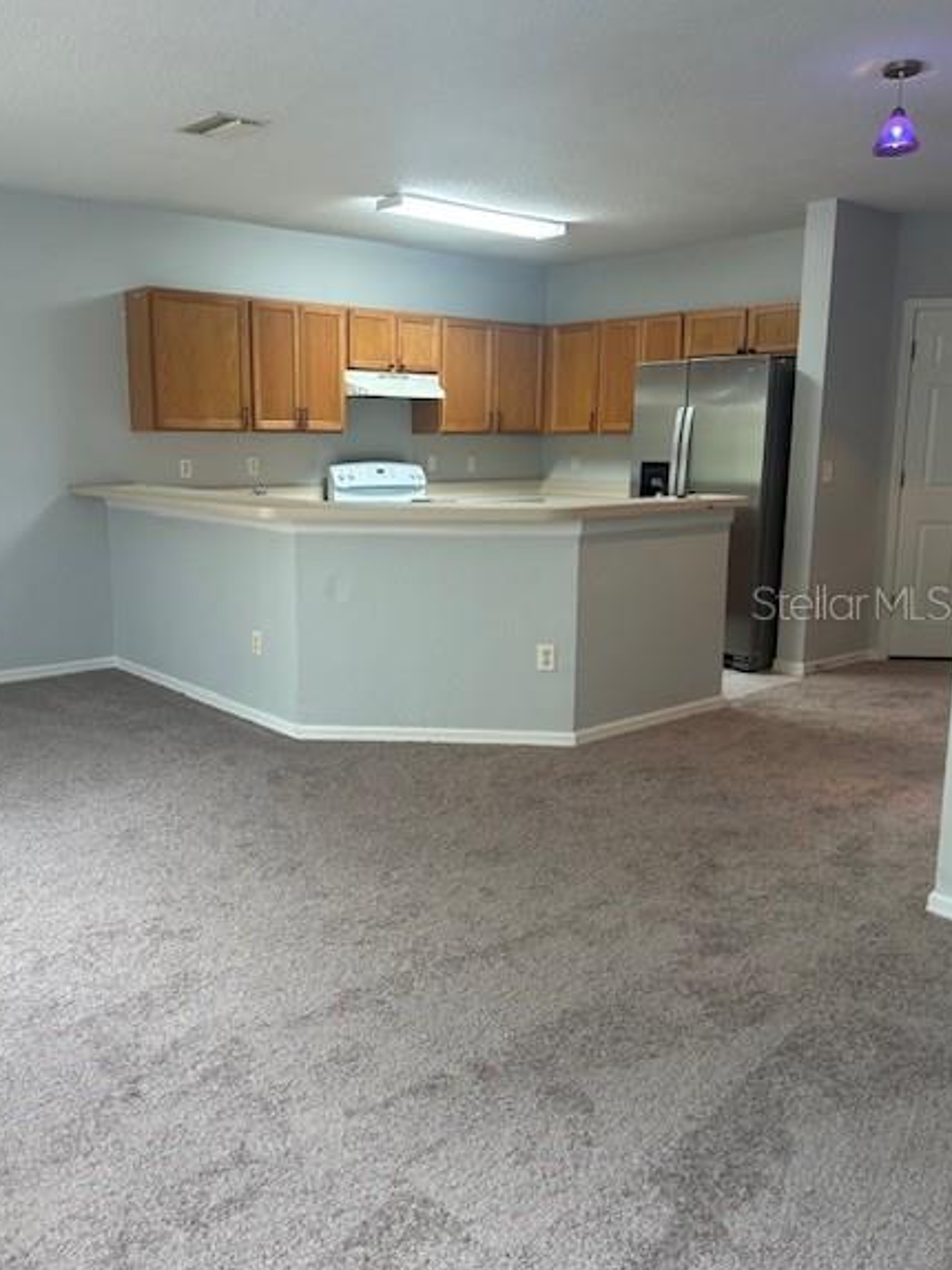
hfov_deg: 48.1
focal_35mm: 29
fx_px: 1064
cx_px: 430
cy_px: 602
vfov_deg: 61.6
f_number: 1.5
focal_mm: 5.7
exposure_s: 1/60
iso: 100
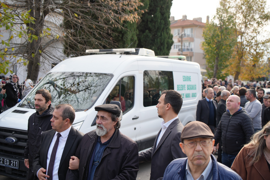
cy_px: 90
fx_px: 330
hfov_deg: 44.5
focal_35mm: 44
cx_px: 135
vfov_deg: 30.5
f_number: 4.5
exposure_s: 1/200
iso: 100
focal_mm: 44
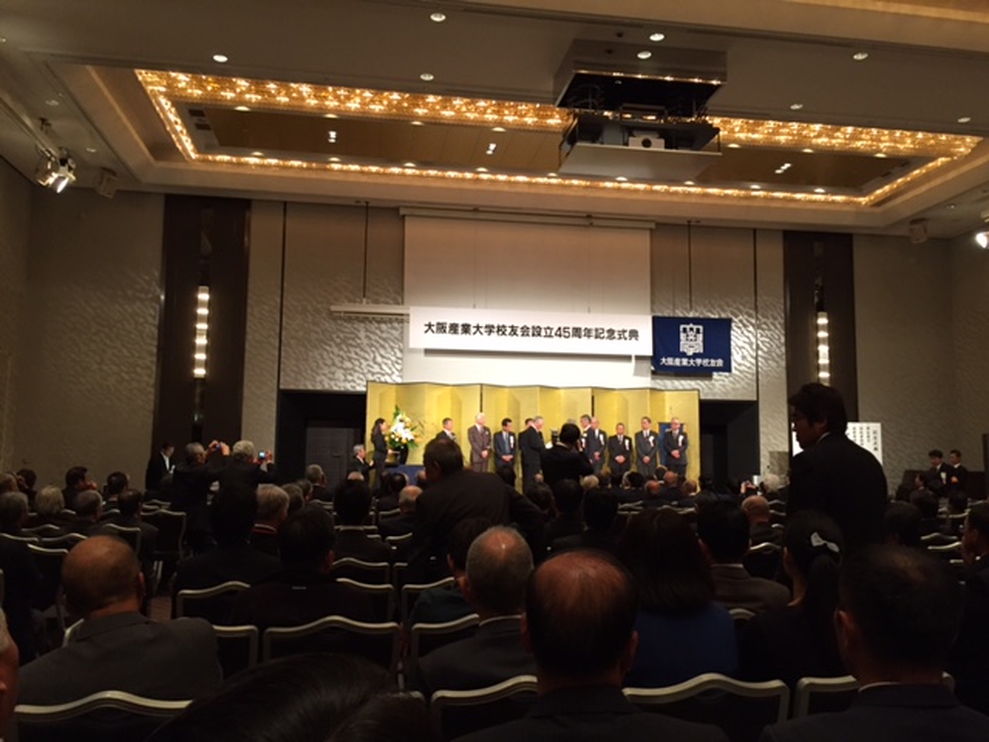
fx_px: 829
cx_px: 494
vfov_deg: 48.2
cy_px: 371
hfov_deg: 61.7
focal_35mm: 29
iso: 160
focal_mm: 4.15
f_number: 2.2
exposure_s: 1/30
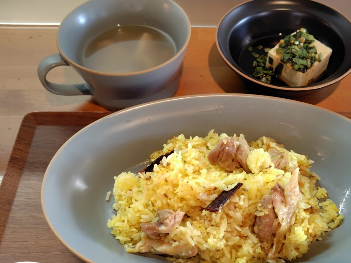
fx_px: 375
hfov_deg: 49.9
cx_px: 205
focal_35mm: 37
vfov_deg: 37.6
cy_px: 200
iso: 405
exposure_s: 1/50
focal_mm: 5.6
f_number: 1.9
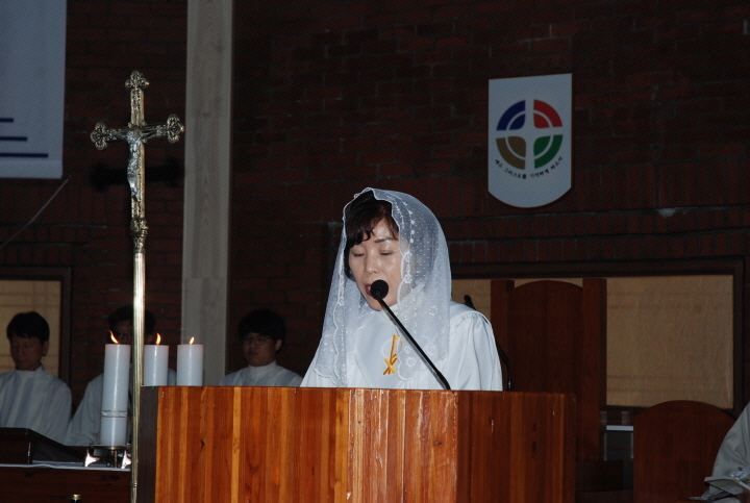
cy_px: 252
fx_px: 2192
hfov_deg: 19.4
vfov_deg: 13.1
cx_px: 375
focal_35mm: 105
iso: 200
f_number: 8
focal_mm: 70
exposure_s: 1/60
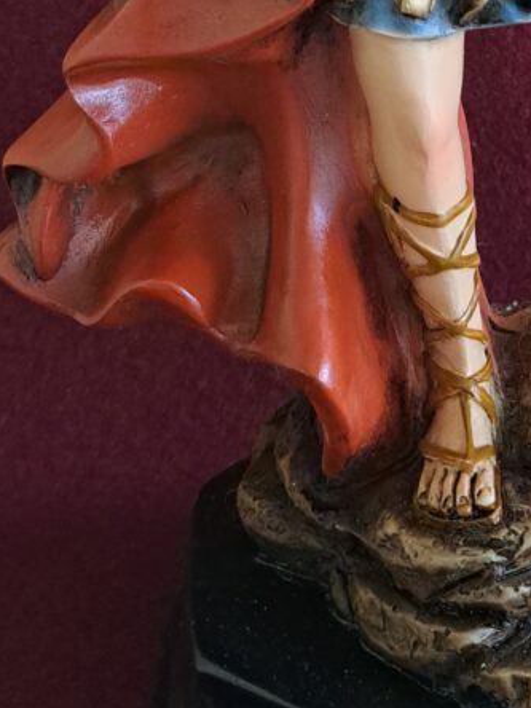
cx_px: 507
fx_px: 1698
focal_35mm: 83
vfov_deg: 21.7
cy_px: -155
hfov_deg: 17.4
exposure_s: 1/60
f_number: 1.8
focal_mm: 5.23
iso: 400
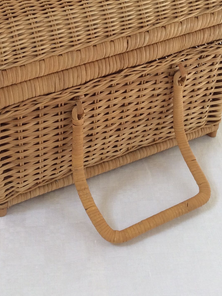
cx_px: 89
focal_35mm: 58
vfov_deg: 32.7
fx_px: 496
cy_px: 80
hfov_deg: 25.2
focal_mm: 3.3
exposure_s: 1/139
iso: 32
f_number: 2.4
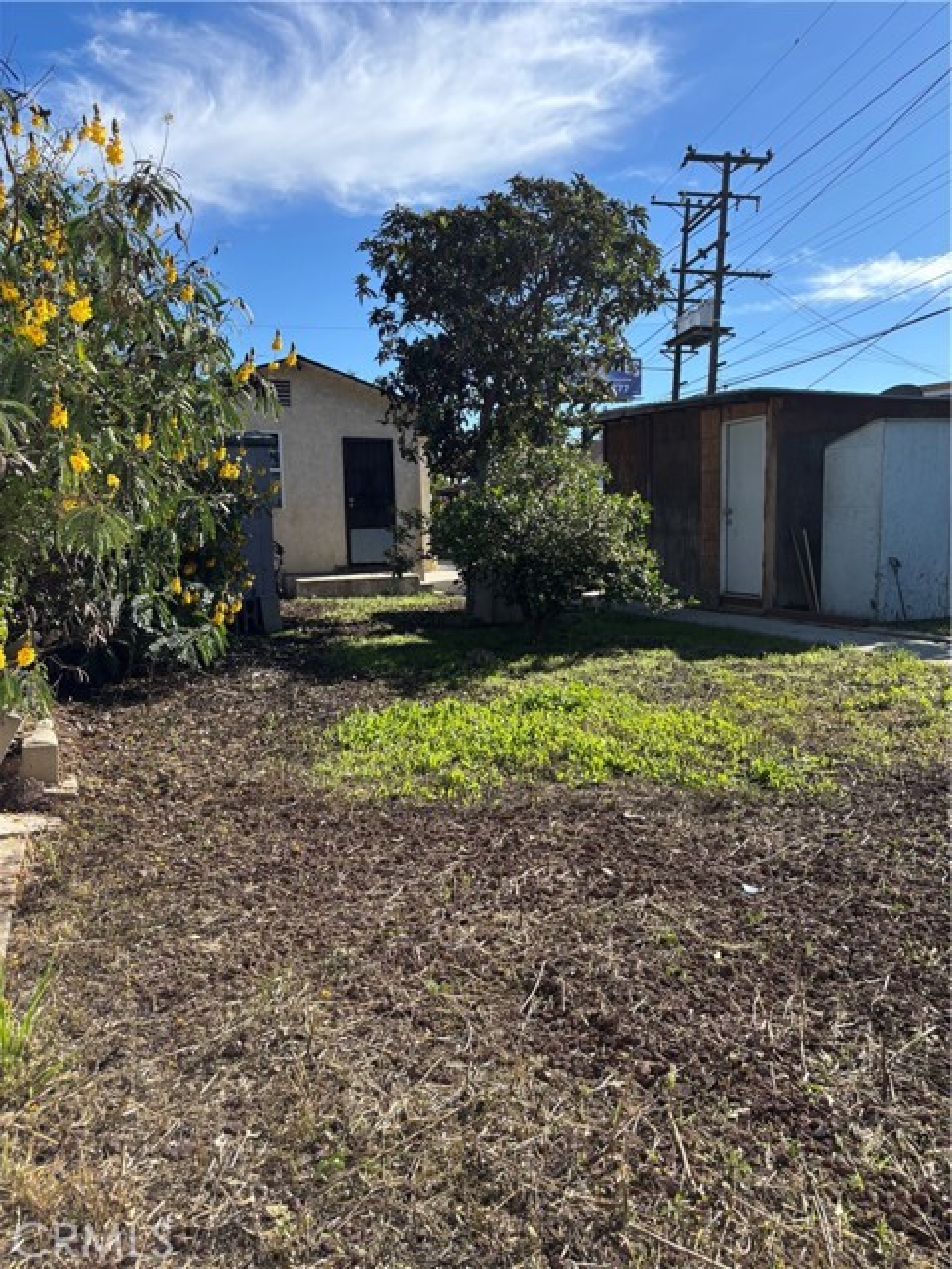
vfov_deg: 67.3
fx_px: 953
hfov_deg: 53.1
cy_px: 634
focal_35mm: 26
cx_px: 476
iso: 50
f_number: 1.6
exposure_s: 1/2342
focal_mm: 5.96
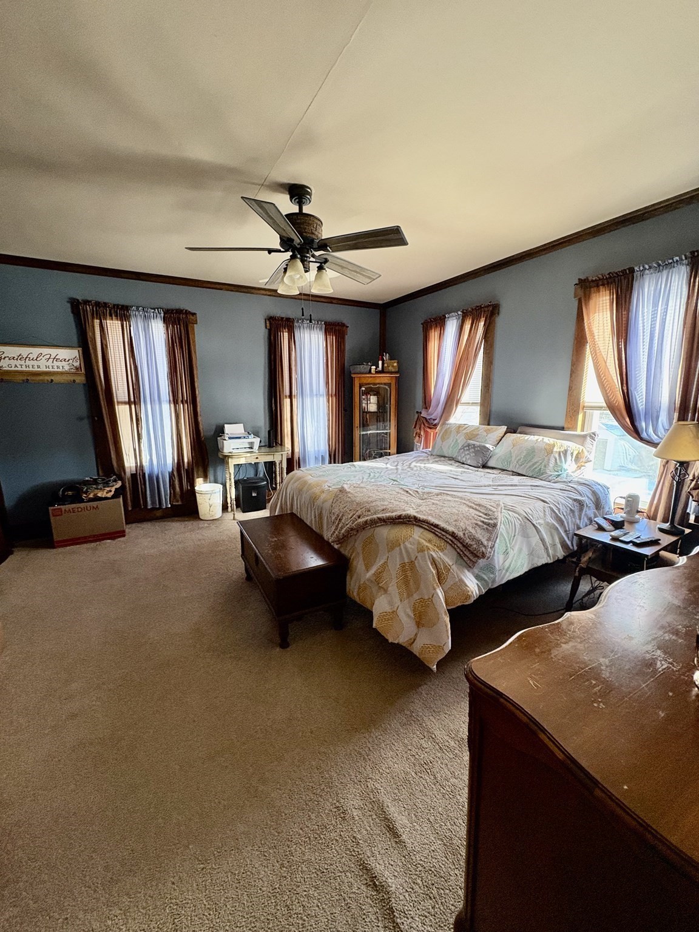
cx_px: 350
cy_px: 466
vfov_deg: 102.1
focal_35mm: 14
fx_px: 377
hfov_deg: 85.7
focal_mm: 2.22
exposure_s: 1/60
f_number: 2.2
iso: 400
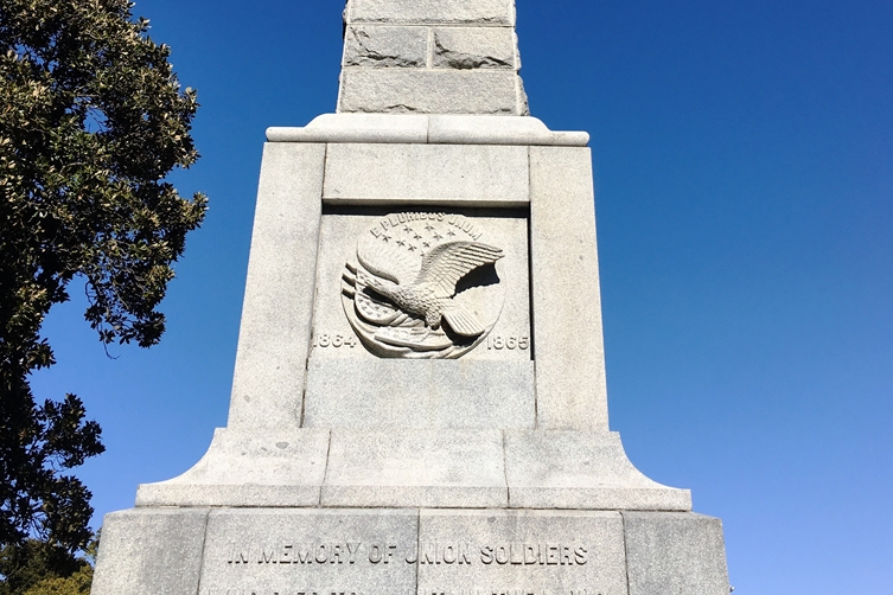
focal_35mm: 41
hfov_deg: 47.4
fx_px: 1017
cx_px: 454
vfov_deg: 31.6
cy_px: 104
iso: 25
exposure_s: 1/2404
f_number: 2.2
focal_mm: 4.15
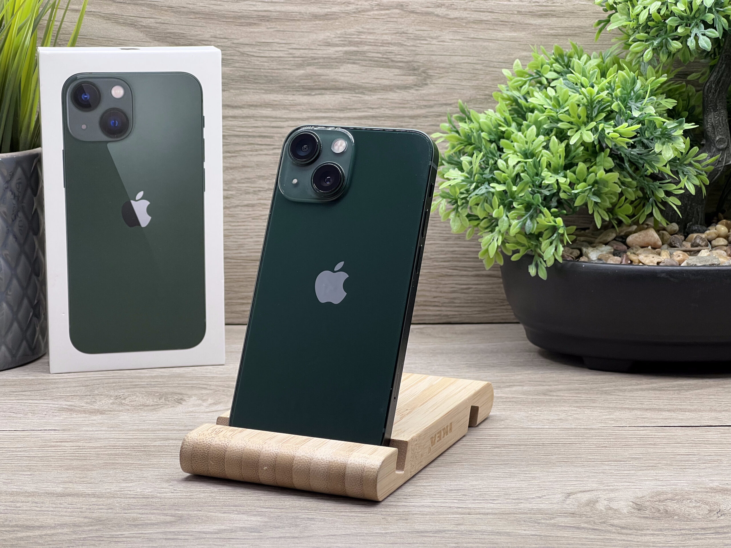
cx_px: 366
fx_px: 1626
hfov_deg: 25.3
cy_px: 274
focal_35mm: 77
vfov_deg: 19.1
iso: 100
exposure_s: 1/100
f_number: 2.8
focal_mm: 9
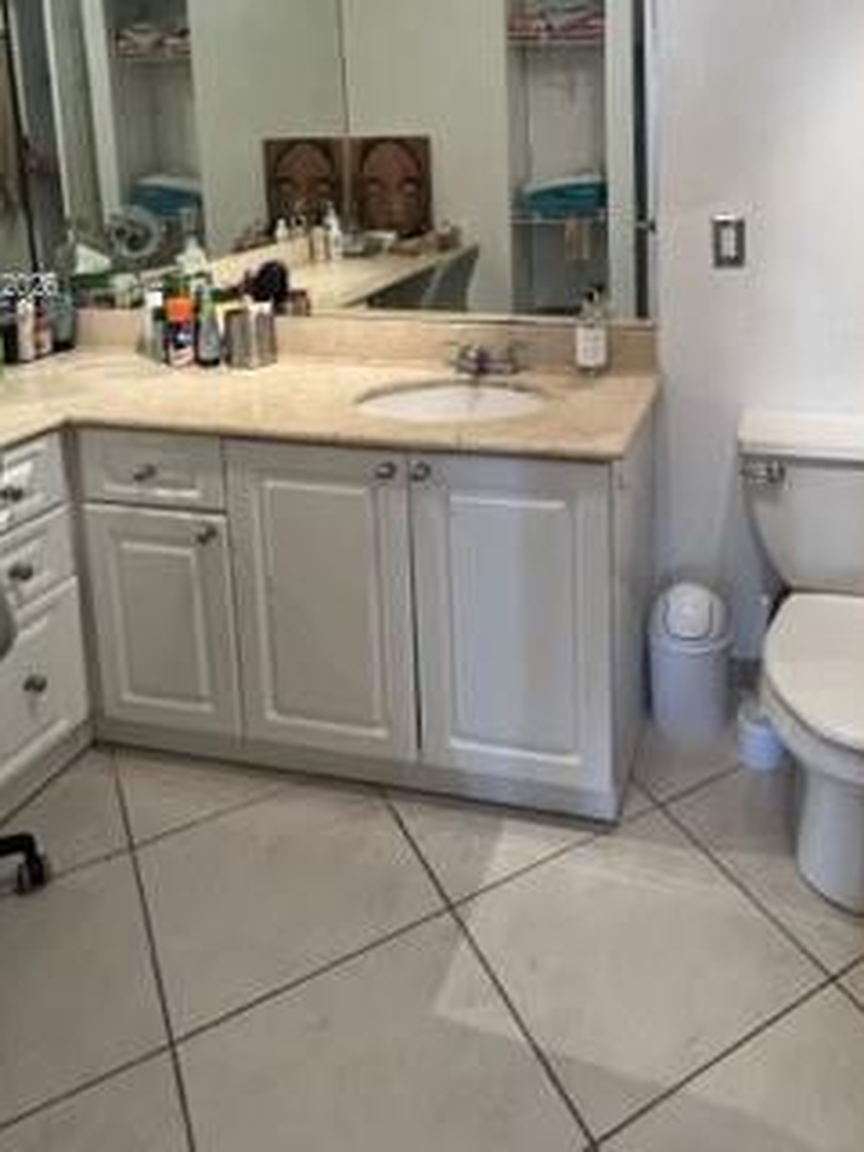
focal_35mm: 26
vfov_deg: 63.4
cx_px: 565
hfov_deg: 52.2
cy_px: 288
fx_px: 865
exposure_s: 1/120
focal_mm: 1.57
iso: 160
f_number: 1.8
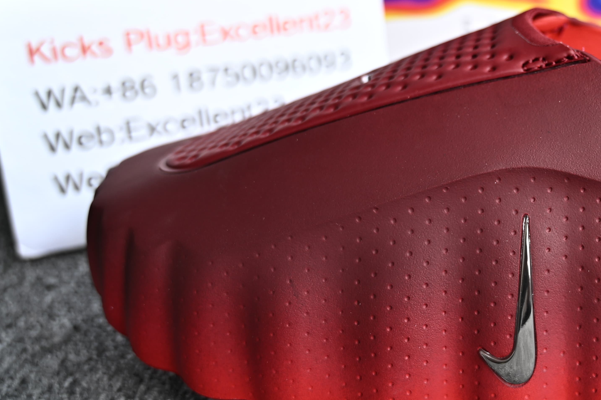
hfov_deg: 33.6
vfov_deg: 24.0
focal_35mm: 56
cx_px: 544
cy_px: 118
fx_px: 936
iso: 100
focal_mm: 26.5
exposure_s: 1/60
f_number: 4
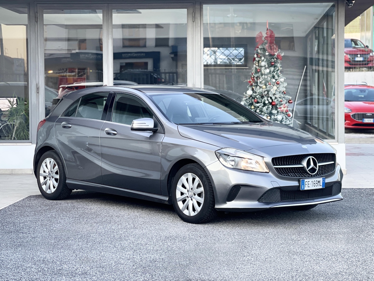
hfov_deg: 30.3
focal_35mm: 64
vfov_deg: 22.9
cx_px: 187
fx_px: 691
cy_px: 140
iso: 50
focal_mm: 7.5
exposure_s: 1/121
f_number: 2.2
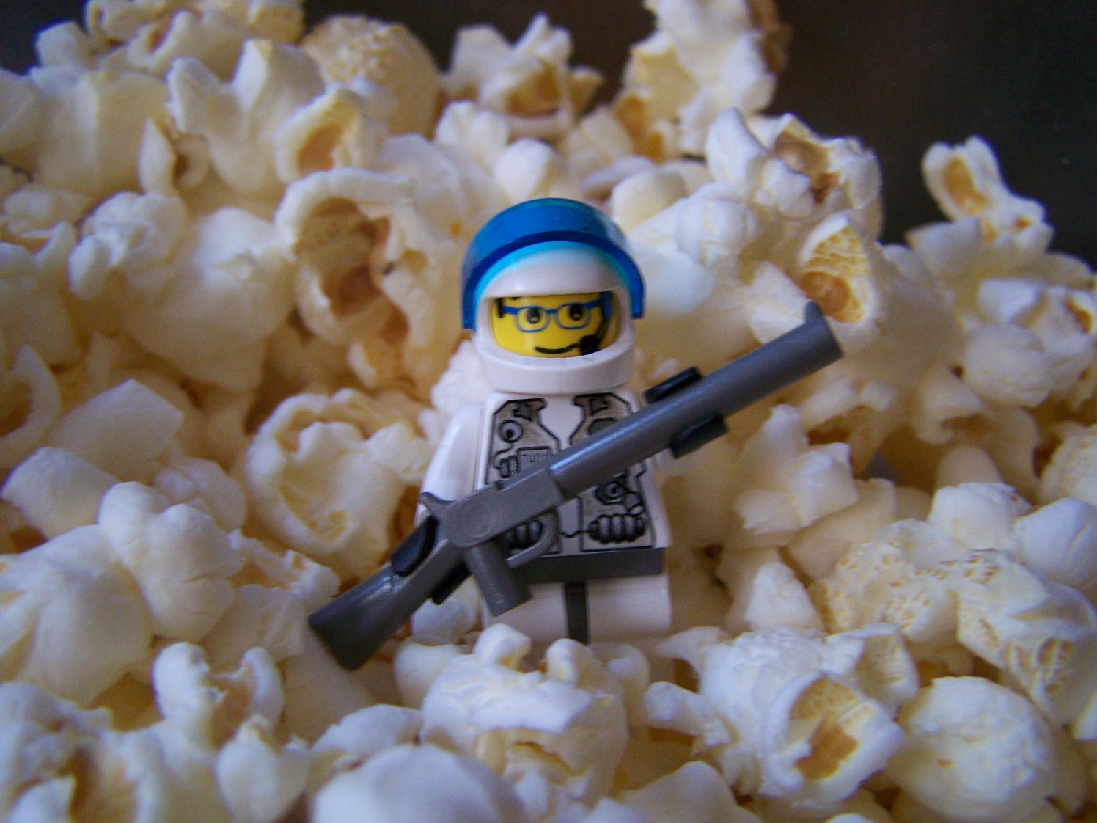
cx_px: 548
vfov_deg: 37.7
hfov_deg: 49.0
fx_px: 1204
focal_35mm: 38
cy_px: 412
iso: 160
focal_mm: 6.3
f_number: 2.8
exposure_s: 1/13
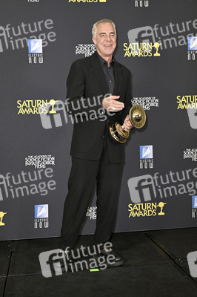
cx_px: 98
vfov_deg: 44.5
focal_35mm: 44
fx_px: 362
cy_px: 148
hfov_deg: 30.5
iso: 2000
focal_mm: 44
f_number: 5
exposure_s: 1/320
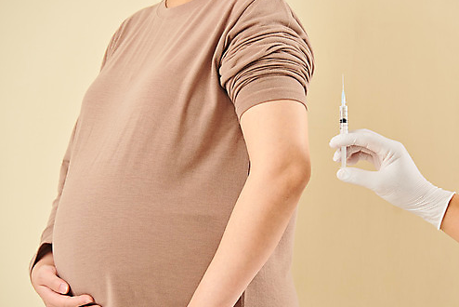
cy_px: 173
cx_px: 262
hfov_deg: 9.7
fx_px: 2704
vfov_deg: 6.5
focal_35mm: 212
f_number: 6.3
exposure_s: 1/125
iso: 100
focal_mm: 175
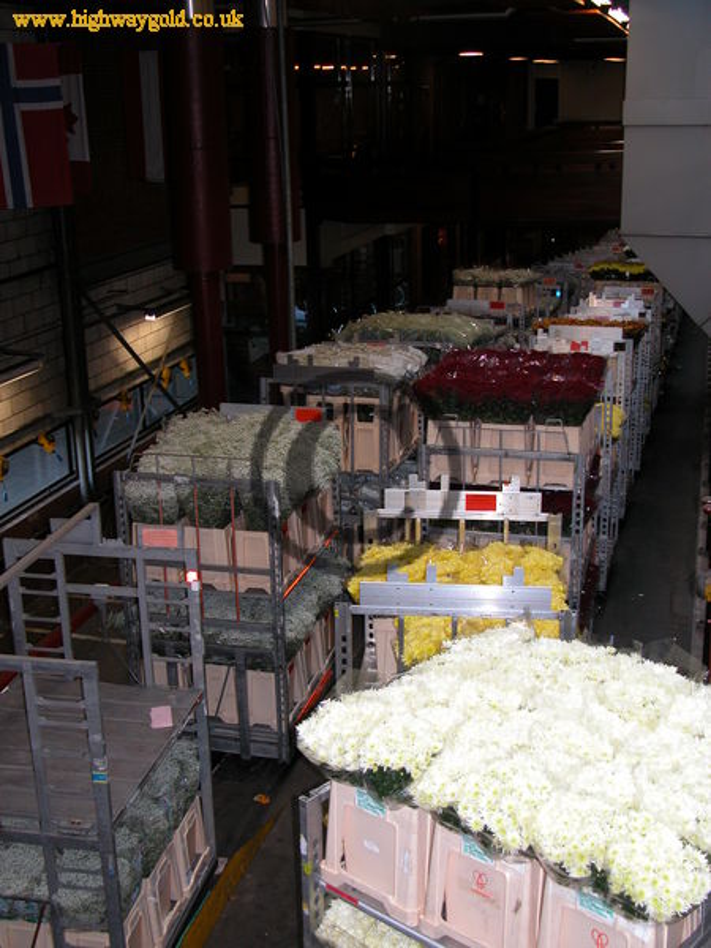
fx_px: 1232
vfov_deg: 42.1
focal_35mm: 45
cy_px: 474
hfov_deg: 32.2
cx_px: 356
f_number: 3
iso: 200
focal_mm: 11.6
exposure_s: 1/60
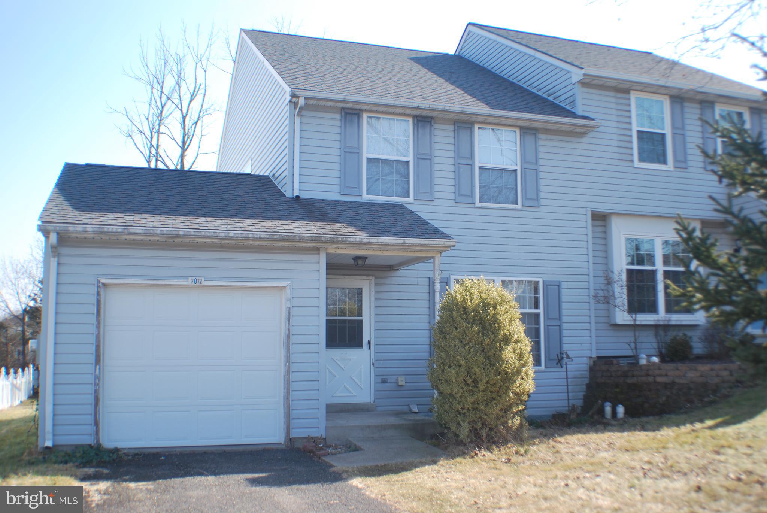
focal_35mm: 45
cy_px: 256
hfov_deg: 43.6
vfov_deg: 29.9
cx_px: 384
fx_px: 960
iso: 100
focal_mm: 30
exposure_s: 1/200
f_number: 7.1
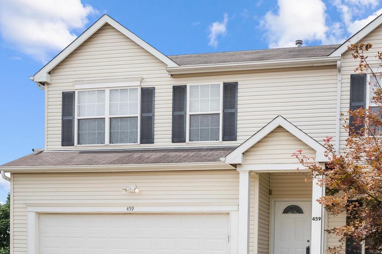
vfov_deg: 27.9
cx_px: 268
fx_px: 509
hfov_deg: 40.4
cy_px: 171
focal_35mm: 48
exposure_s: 1/400
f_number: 8
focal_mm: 16
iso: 400
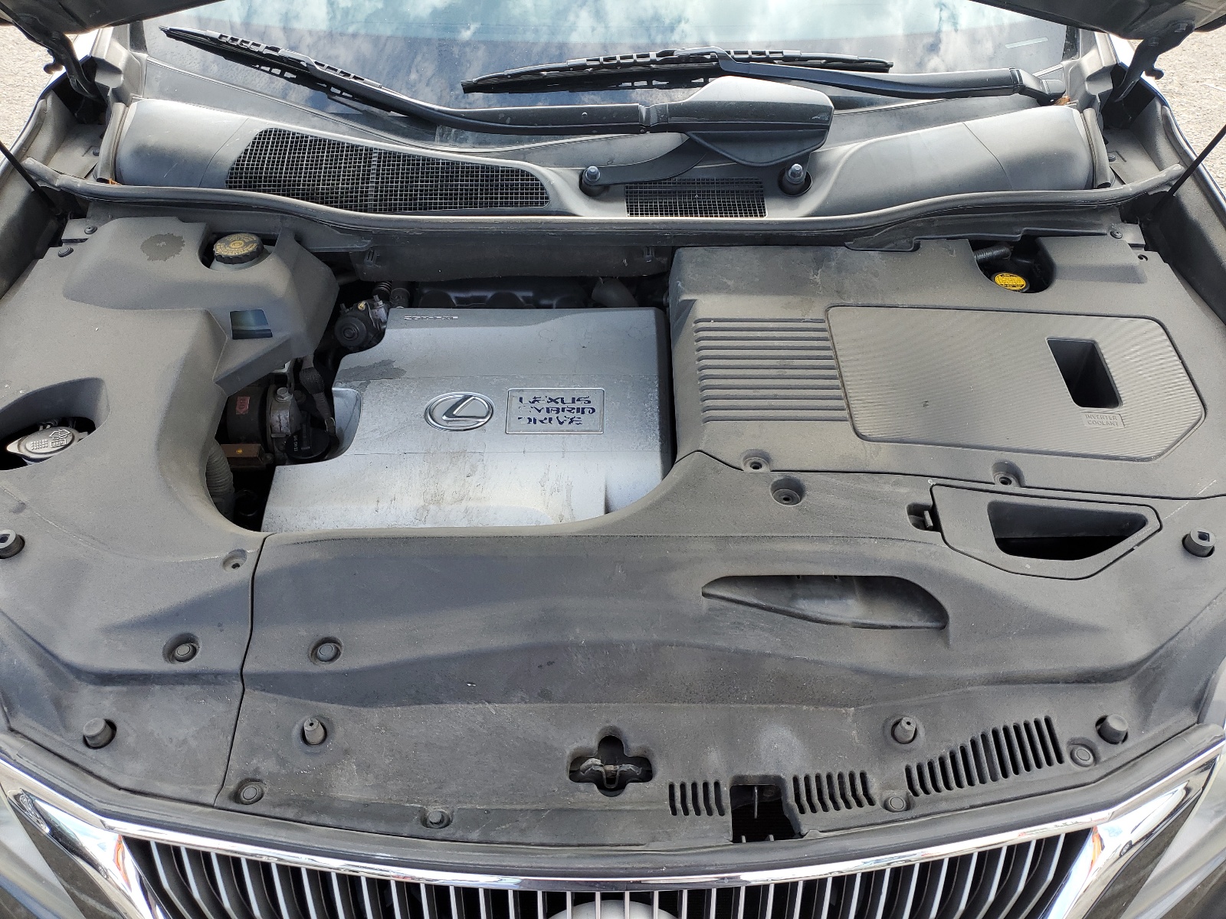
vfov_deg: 53.1
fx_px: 921
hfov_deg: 67.3
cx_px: 613
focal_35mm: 26
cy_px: 460
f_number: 1.5
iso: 50
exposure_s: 1/333
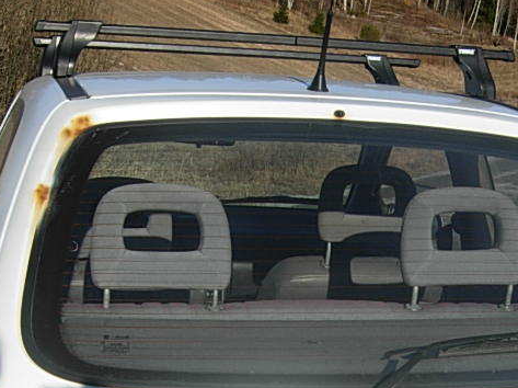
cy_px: 390
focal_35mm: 78
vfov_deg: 18.4
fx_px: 1166
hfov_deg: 24.7
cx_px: 395
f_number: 6.1
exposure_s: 1/342
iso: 50
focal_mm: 7.5
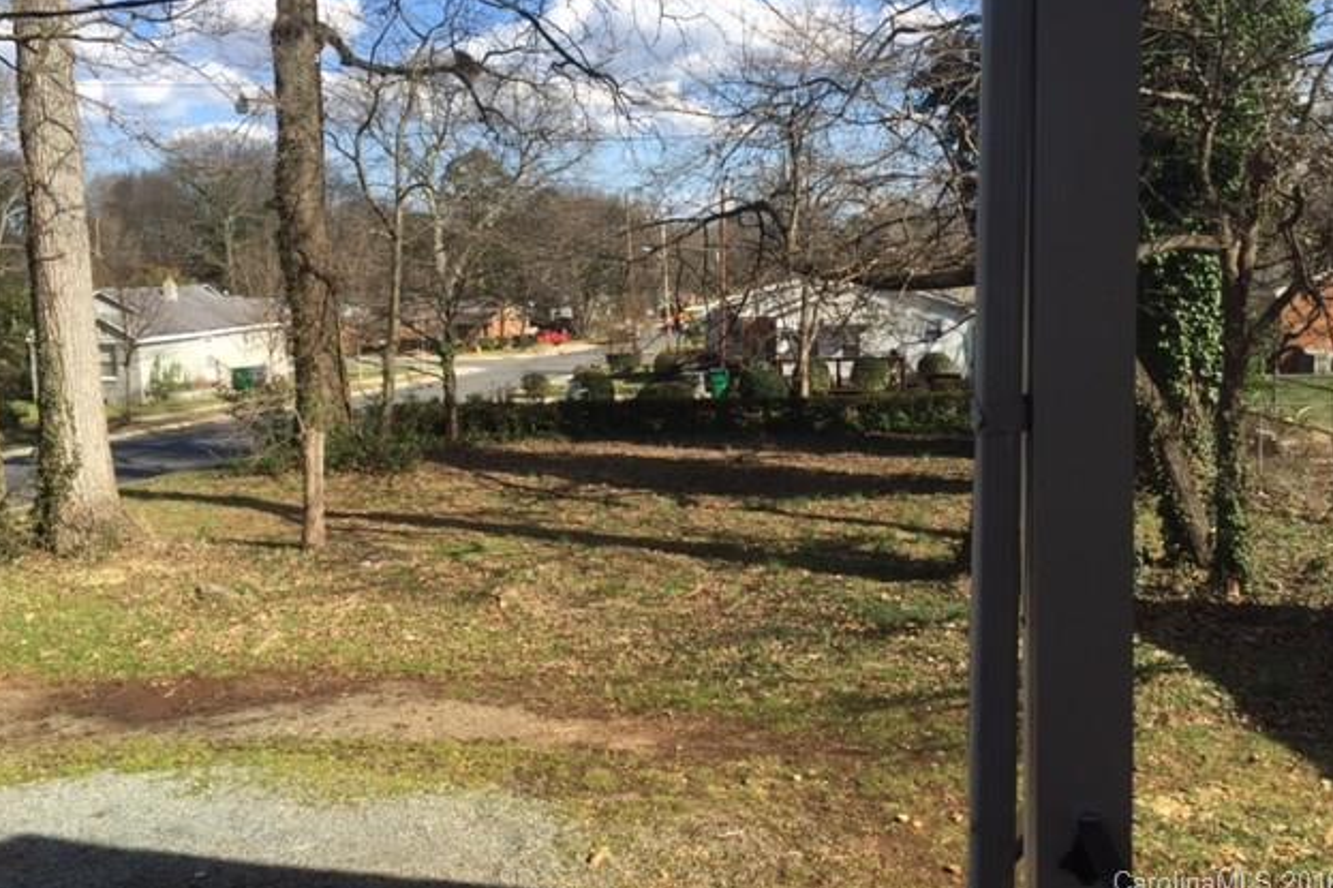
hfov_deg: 60.3
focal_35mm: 31
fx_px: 1147
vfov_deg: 42.2
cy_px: 389
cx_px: 674
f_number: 2.2
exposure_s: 1/1364
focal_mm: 4.15
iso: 32
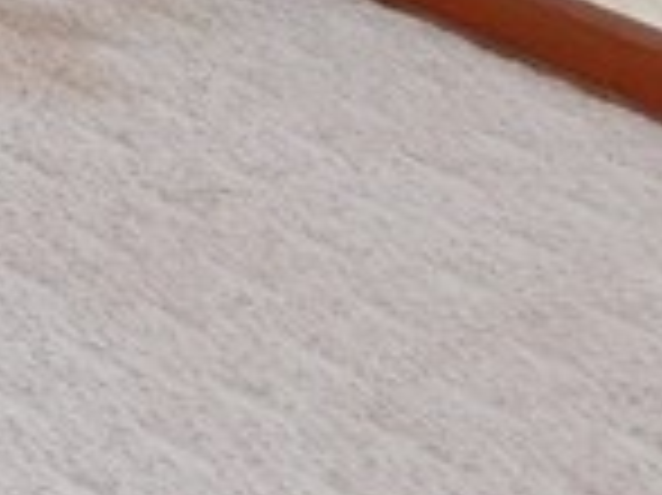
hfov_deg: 9.3
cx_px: -1446
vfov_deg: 8.5
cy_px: -662
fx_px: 3057
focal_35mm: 160
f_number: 3
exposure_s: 1/30
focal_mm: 4
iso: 200
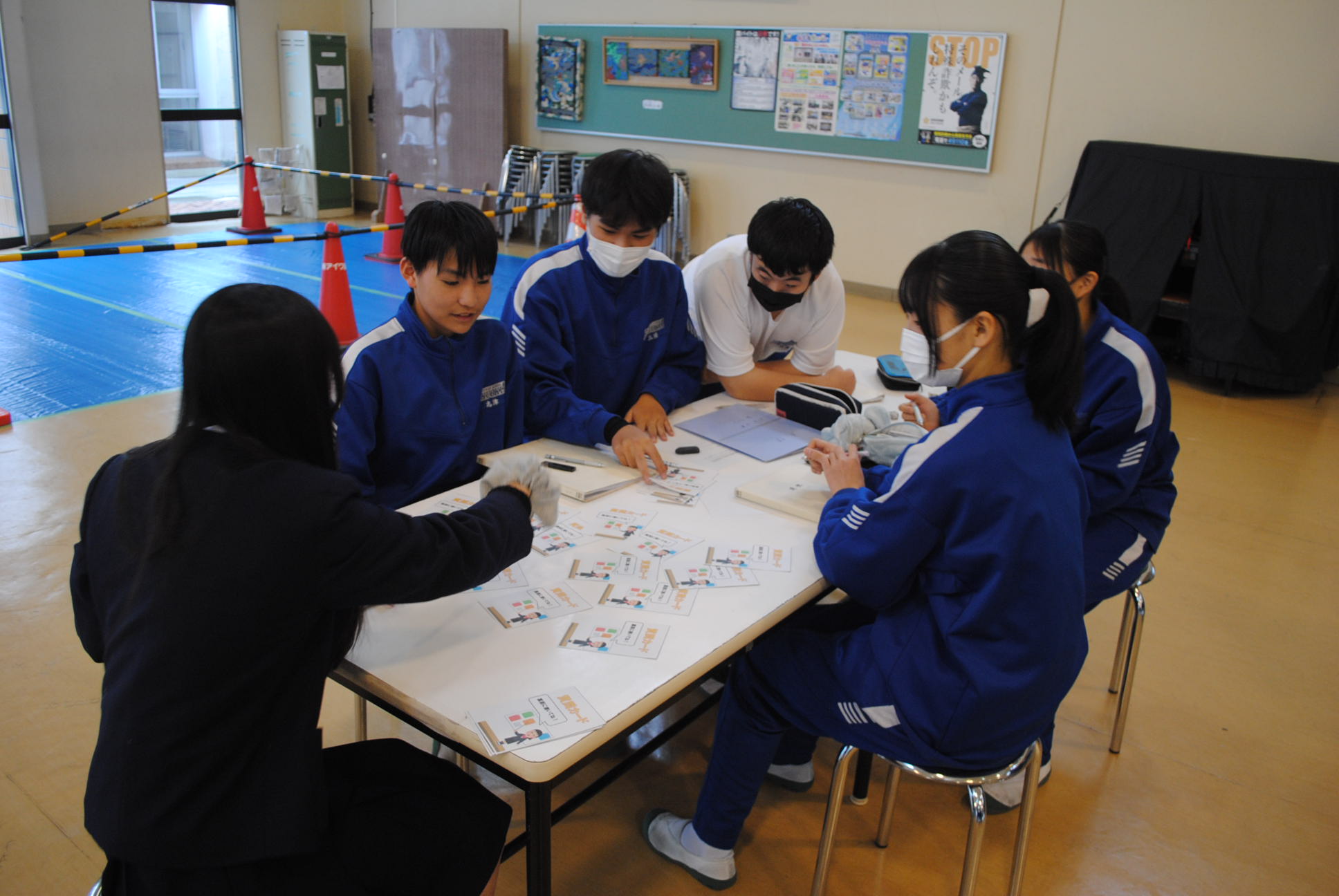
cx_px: 670
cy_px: 448
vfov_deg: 48.0
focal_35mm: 27
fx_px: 1005
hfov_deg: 67.3
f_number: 3.5
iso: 400
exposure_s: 1/30
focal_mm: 18
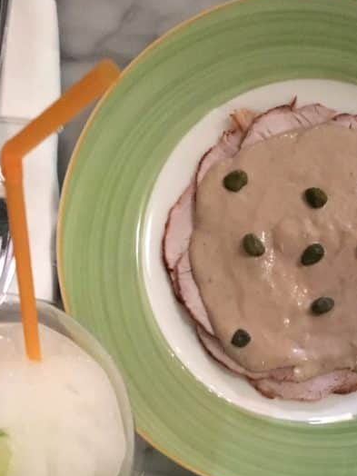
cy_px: 461
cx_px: 283
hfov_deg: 24.4
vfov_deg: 30.7
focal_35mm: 59
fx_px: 811
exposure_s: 1/15
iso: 500
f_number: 2.2
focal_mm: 4.15
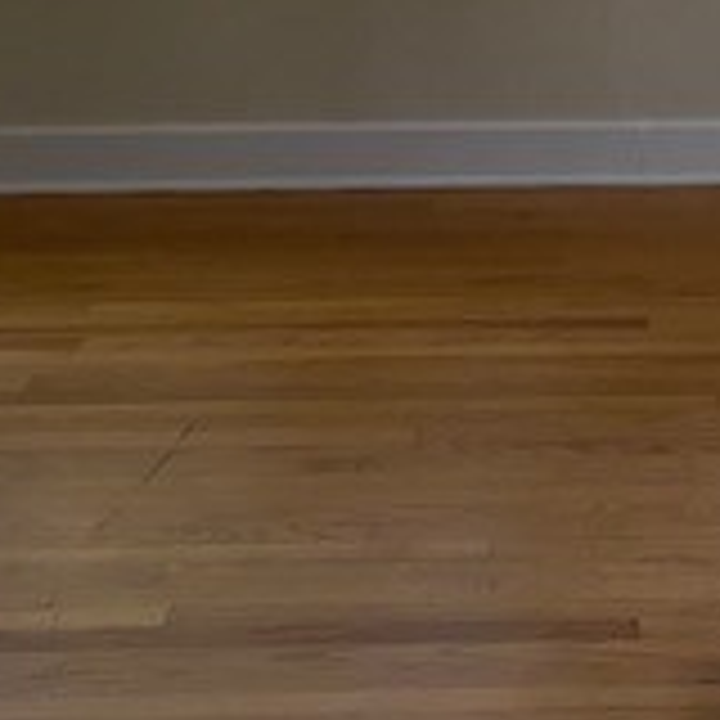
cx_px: 608
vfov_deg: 17.9
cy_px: -162
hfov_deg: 18.6
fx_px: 2165
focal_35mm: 92
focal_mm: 4.25
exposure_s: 1/70
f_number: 1.8
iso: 125
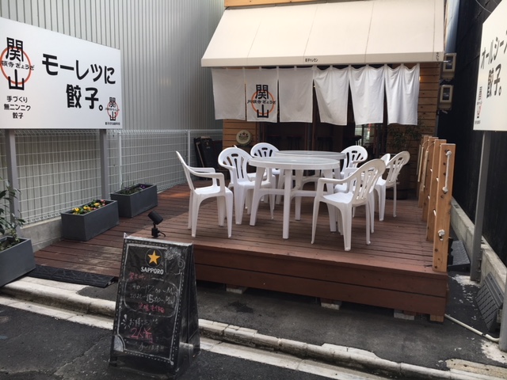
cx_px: 254
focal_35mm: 29
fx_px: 425
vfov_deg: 48.2
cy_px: 190
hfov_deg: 61.7
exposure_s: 1/130
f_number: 2.2
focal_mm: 4.15
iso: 25
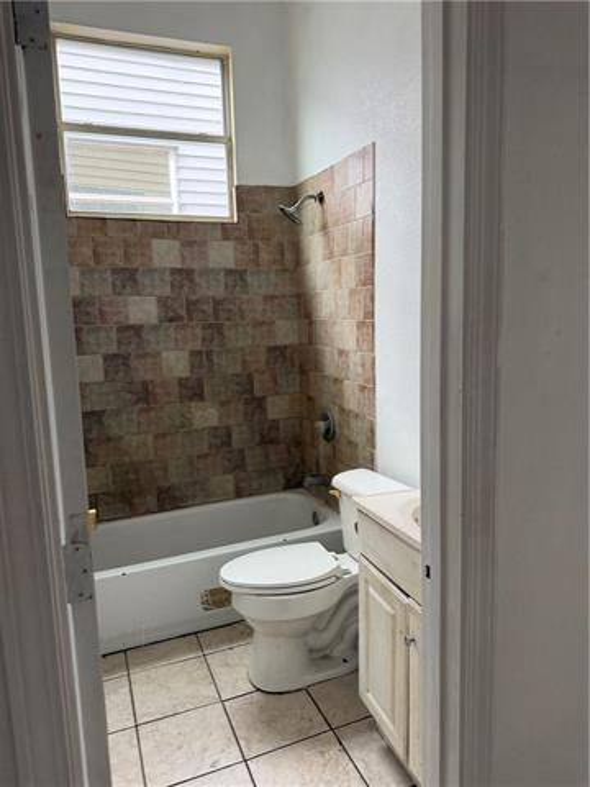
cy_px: 394
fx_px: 545
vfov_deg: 71.6
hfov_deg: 56.8
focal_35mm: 24
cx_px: 295
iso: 200
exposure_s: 1/60
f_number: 1.78
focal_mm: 6.76
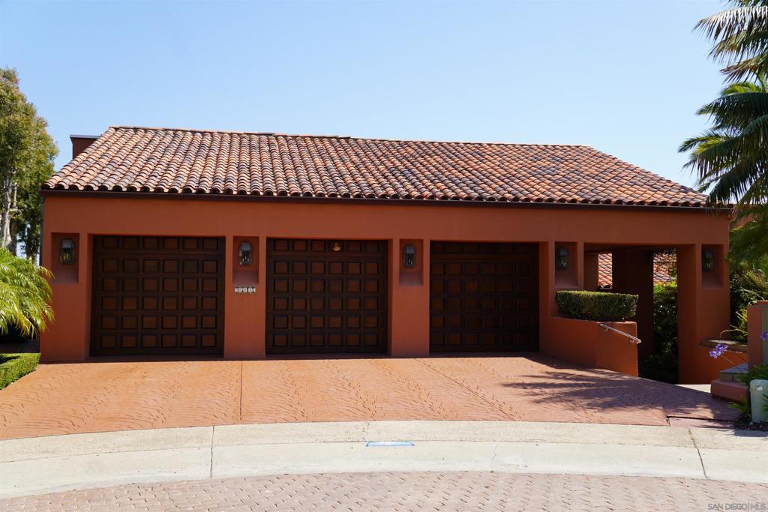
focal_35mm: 38
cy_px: 256
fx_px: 800
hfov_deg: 51.3
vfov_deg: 35.5
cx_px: 384
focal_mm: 25
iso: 100
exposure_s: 1/400
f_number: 5
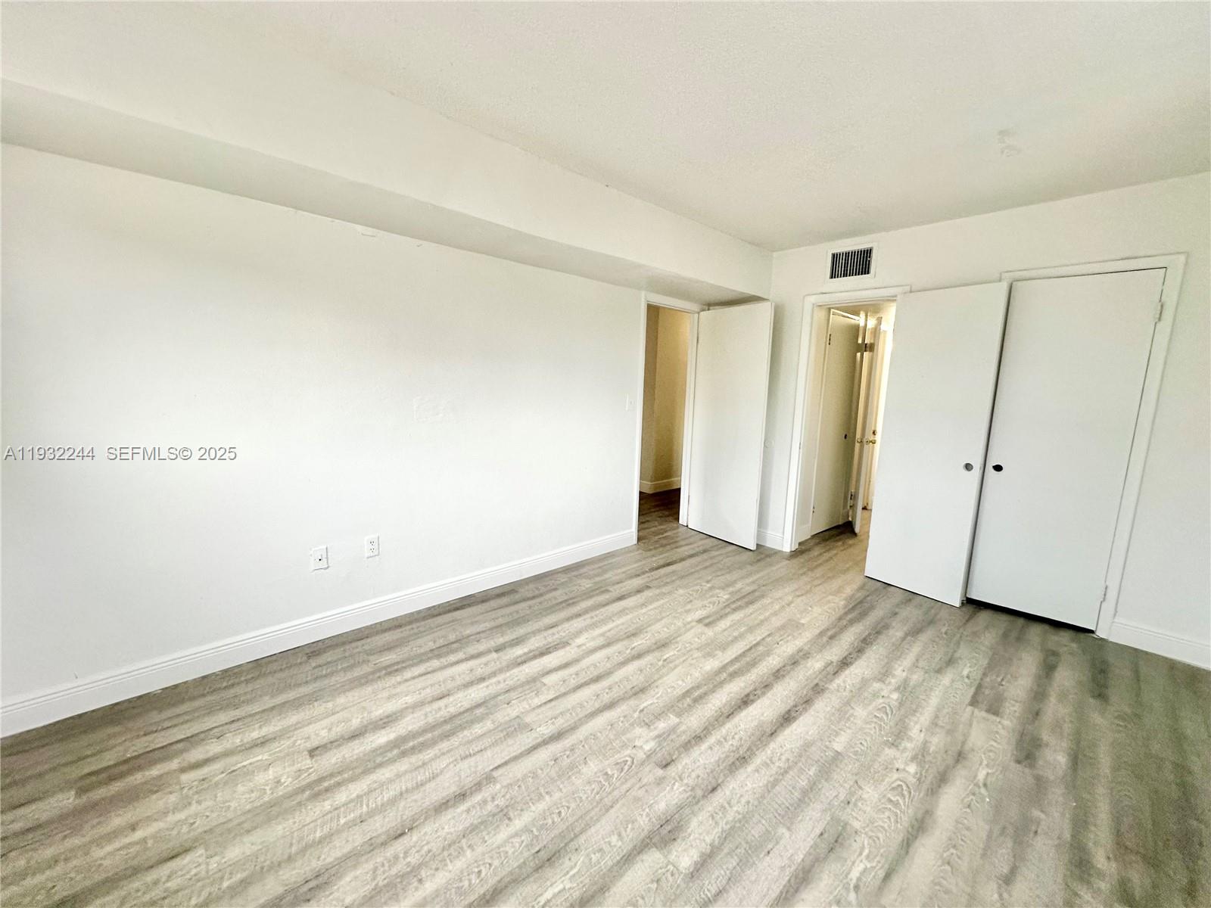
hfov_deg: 102.1
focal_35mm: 14
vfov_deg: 85.7
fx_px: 490
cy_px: 454
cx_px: 606
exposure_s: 1/120
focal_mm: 2.22
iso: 160
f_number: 2.2
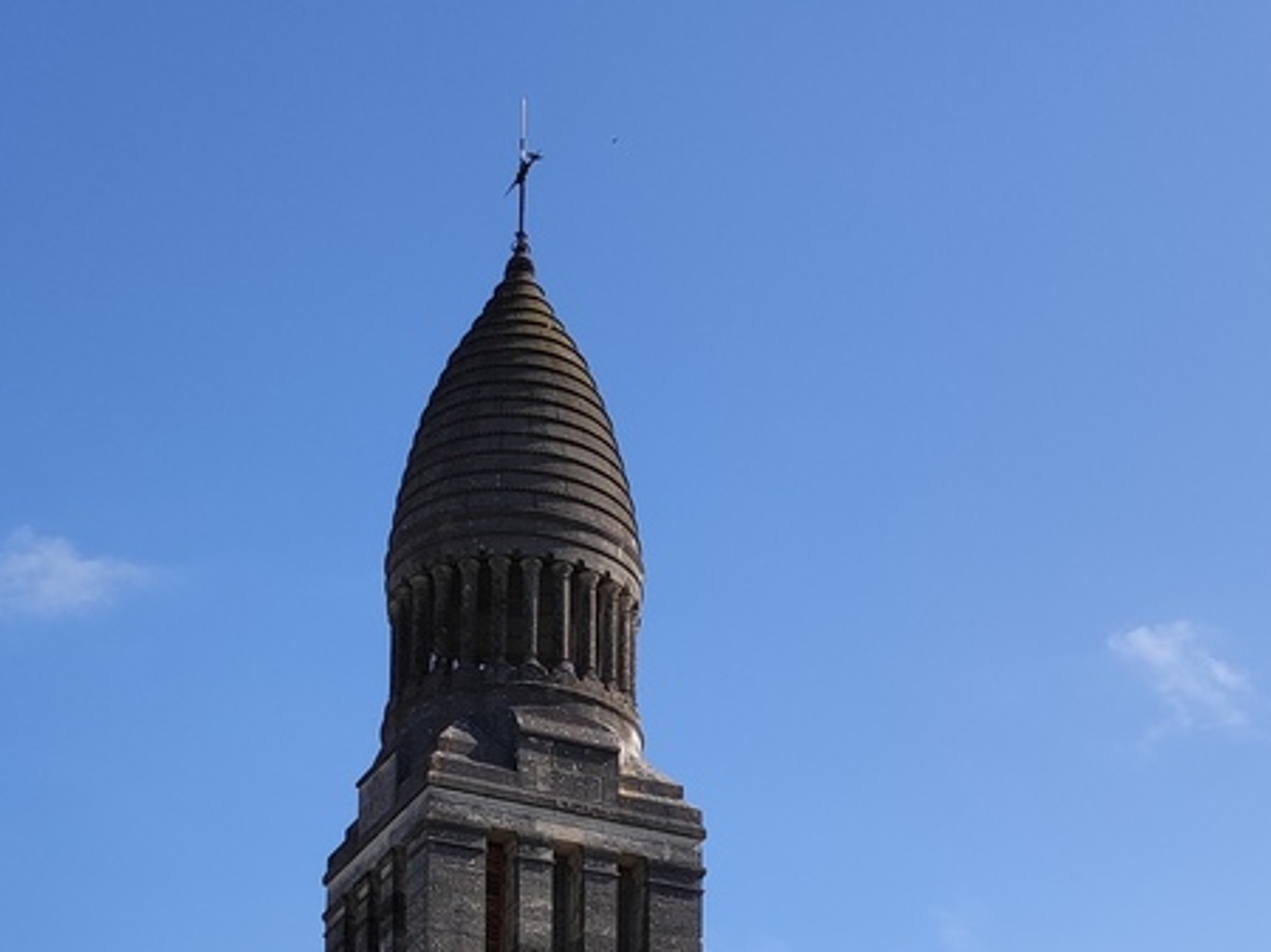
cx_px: 726
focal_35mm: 80
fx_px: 2936
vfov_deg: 17.3
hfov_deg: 24.4
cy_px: 1251
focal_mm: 4.7
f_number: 1.79
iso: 50
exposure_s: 1/810
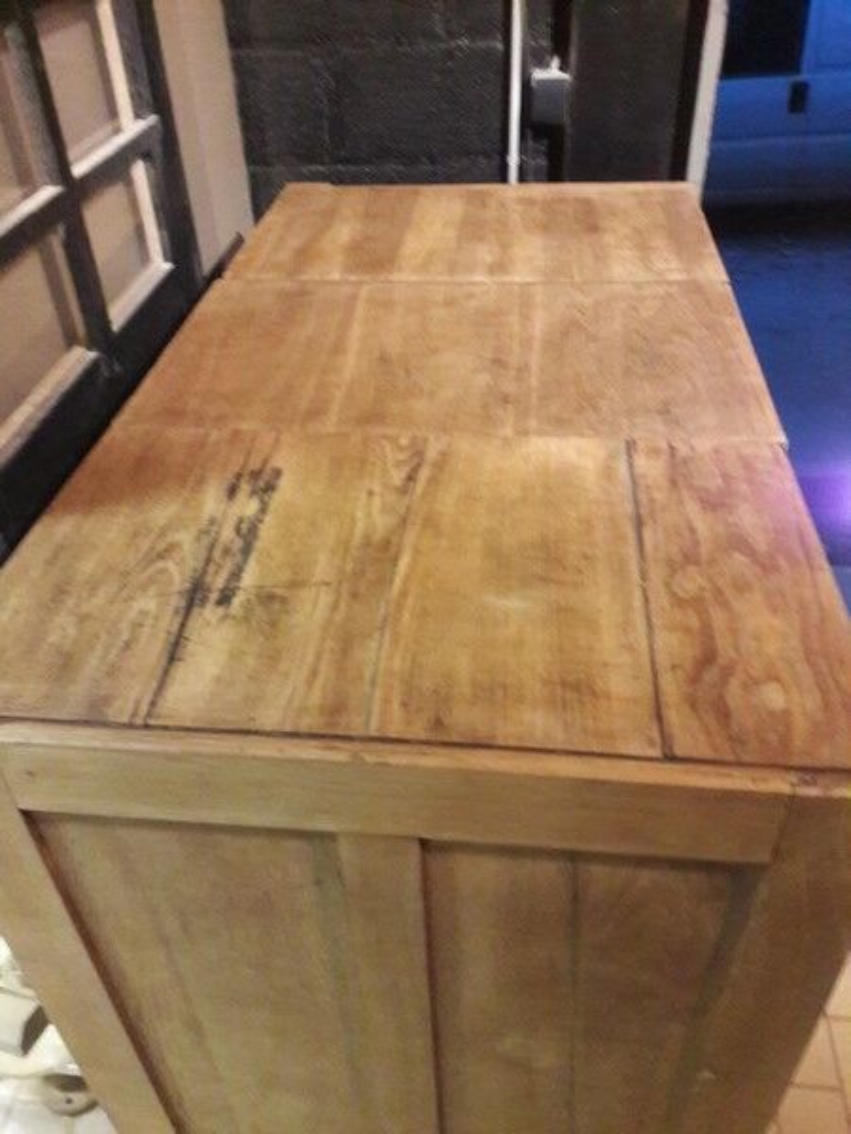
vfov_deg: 63.4
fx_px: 918
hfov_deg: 49.7
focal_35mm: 28
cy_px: 567
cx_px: 426
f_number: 1.9
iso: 500
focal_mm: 3.7
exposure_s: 1/17
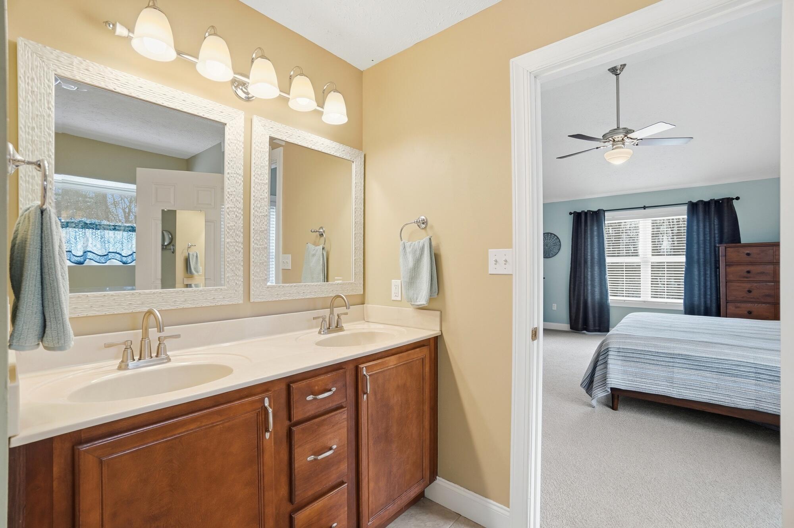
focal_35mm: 15
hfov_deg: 100.4
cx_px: 397
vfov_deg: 77.2
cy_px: 264
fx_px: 330
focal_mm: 10
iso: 100
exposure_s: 1/640
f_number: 4
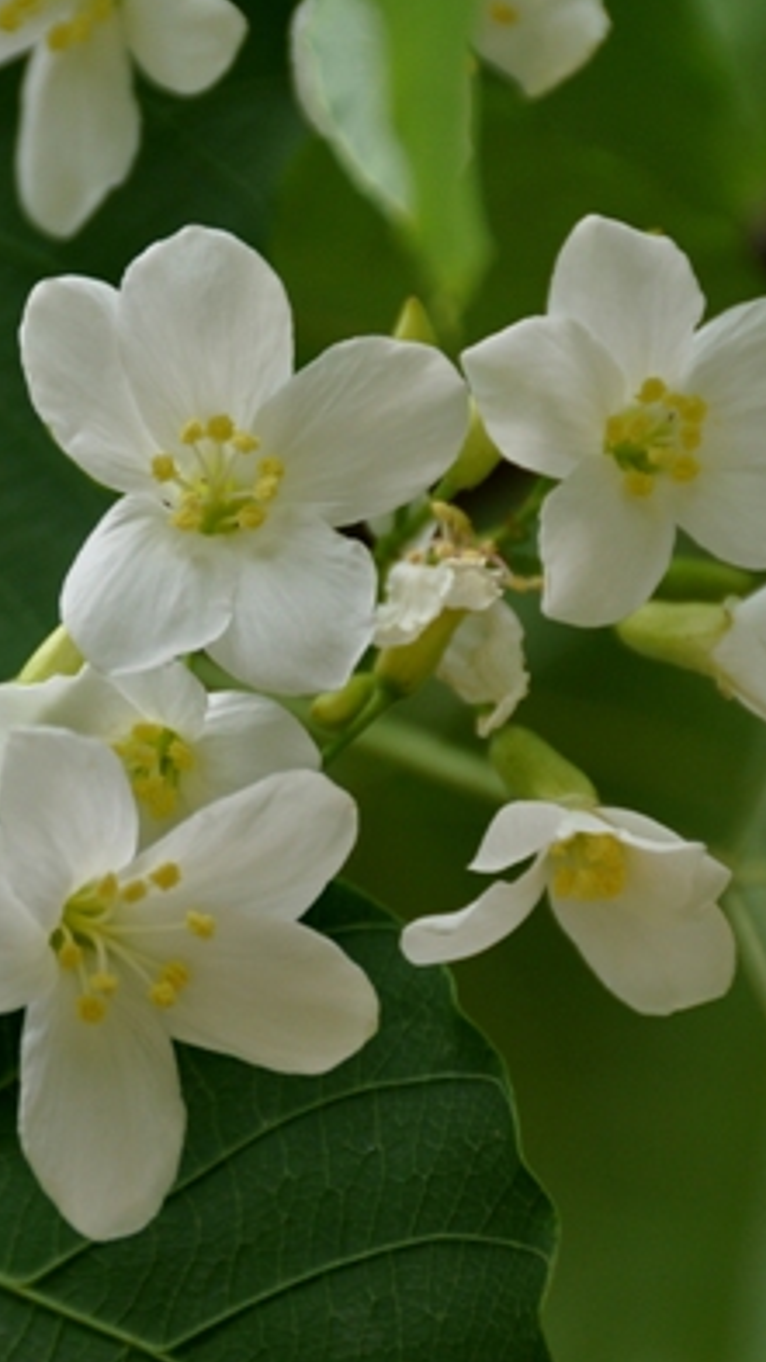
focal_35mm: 479
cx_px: 187
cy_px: 678
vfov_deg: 4.5
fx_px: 17300
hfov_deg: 2.5
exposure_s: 1/500
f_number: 5.6
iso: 400
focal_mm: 200
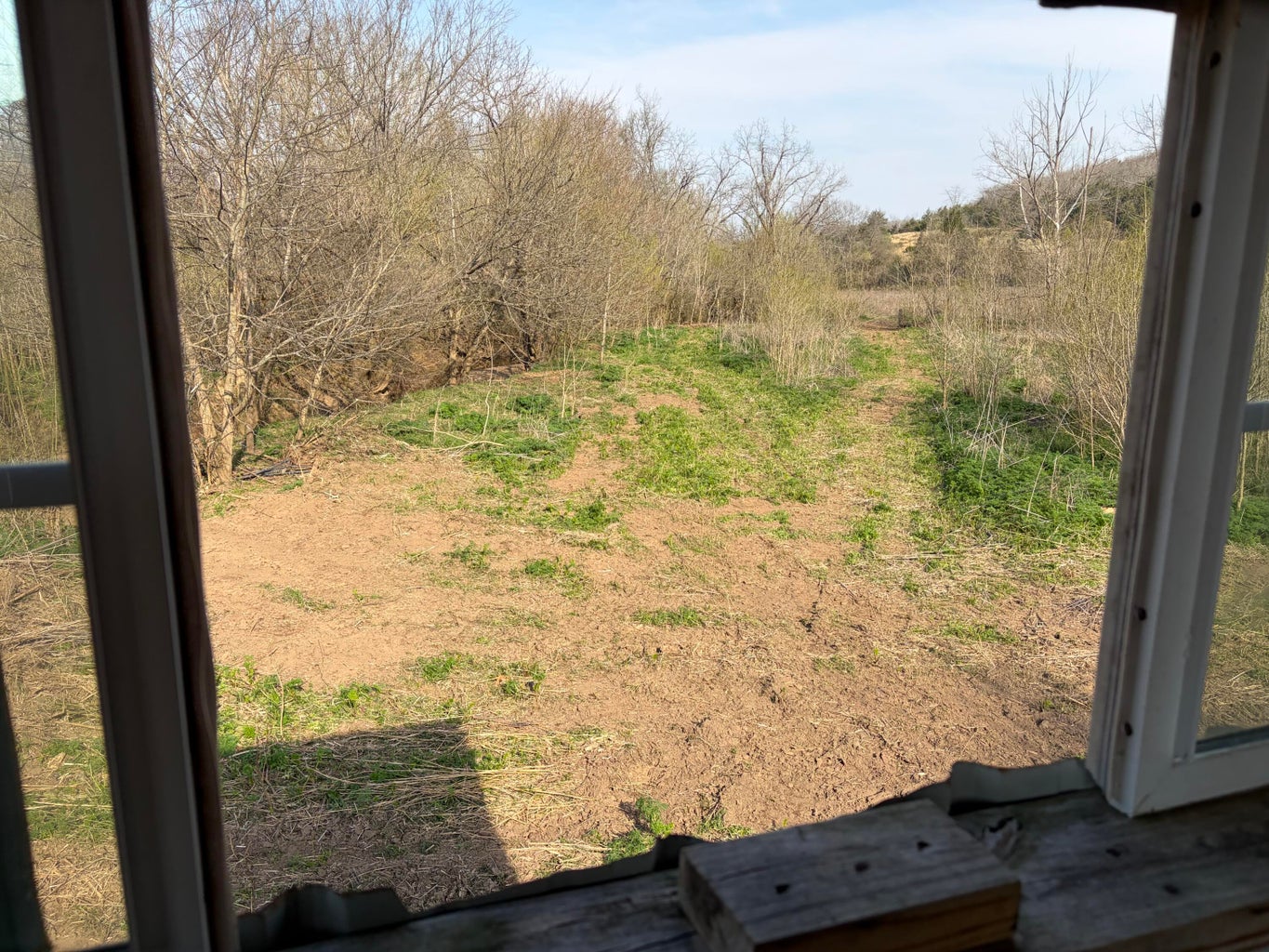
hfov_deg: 67.3
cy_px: 476
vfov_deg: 53.1
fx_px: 953
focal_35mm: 26
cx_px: 634
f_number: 1.6
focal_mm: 5.96
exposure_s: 1/2075
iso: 50
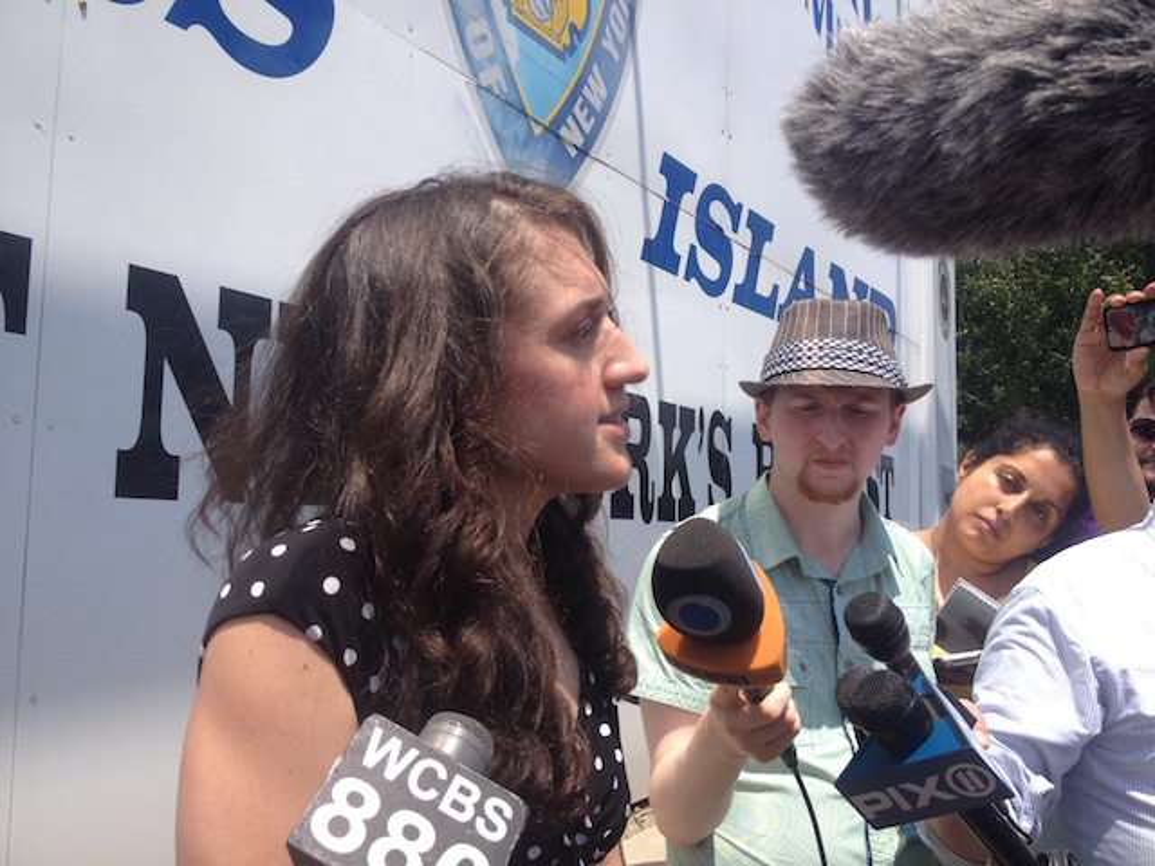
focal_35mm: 35
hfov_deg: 52.6
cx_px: 578
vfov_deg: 40.7
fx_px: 1168
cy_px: 433
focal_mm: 4.28
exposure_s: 1/1453
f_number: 2.4
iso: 50
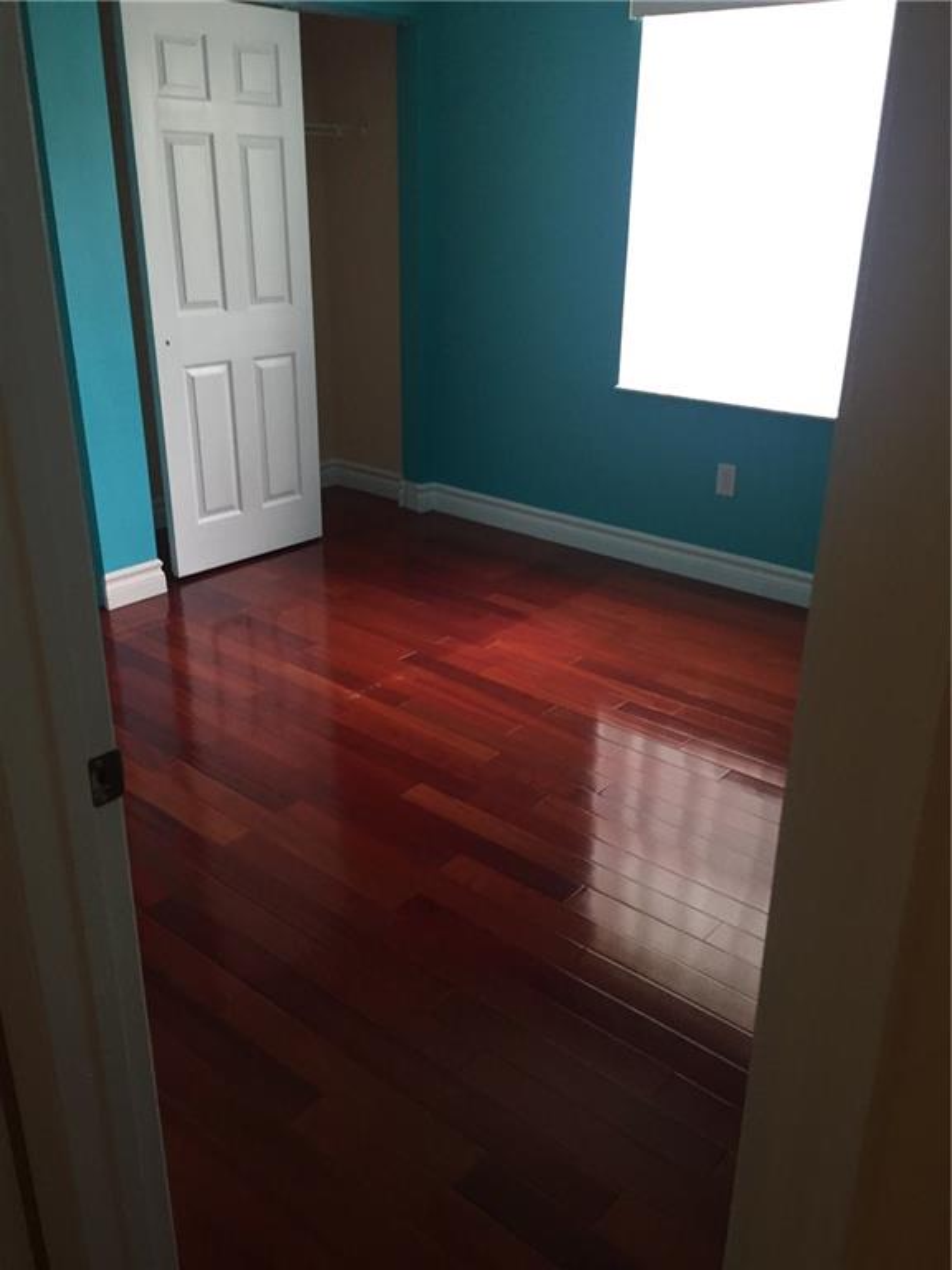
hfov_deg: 48.2
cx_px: 476
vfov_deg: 61.7
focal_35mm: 29
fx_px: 1063
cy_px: 635
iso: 50
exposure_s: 1/30
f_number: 2.2
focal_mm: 4.15
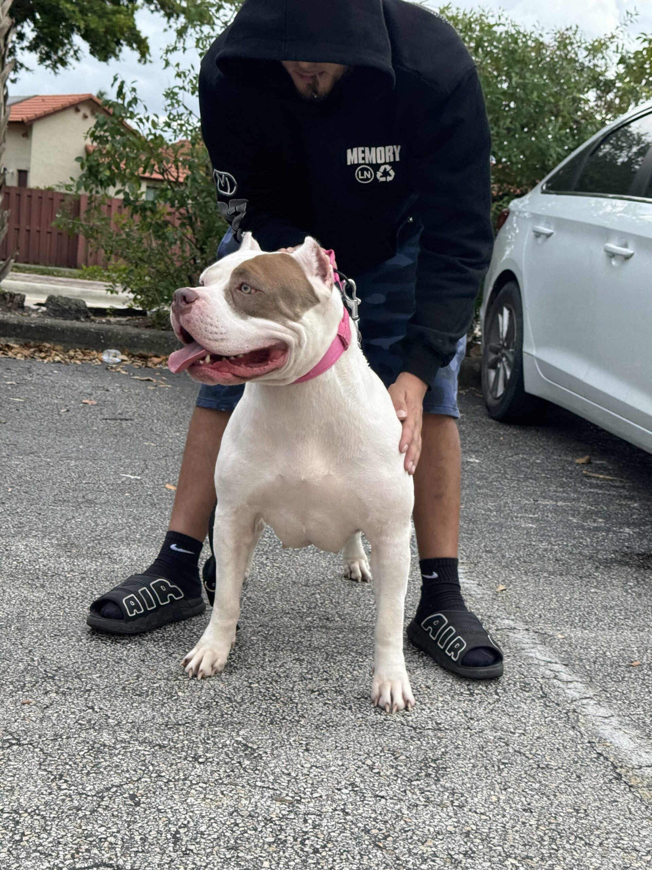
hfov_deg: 30.3
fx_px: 1205
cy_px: 435
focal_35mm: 48
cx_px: 326
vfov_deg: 39.7
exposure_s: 1/995
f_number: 1.78
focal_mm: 6.76
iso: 64
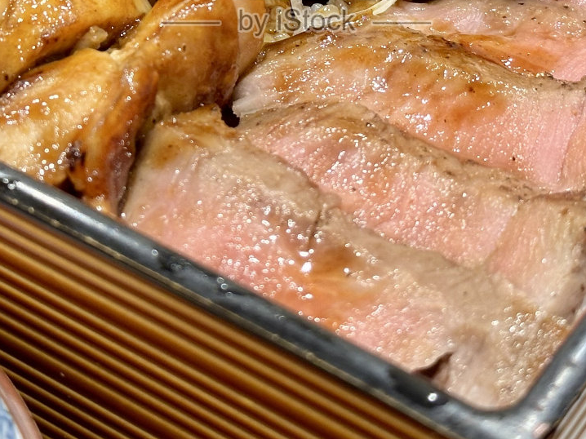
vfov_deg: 13.6
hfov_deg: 18.4
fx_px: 1811
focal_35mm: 107
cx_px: 295
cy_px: -17
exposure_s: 1/60
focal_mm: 6.86
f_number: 1.78
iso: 100
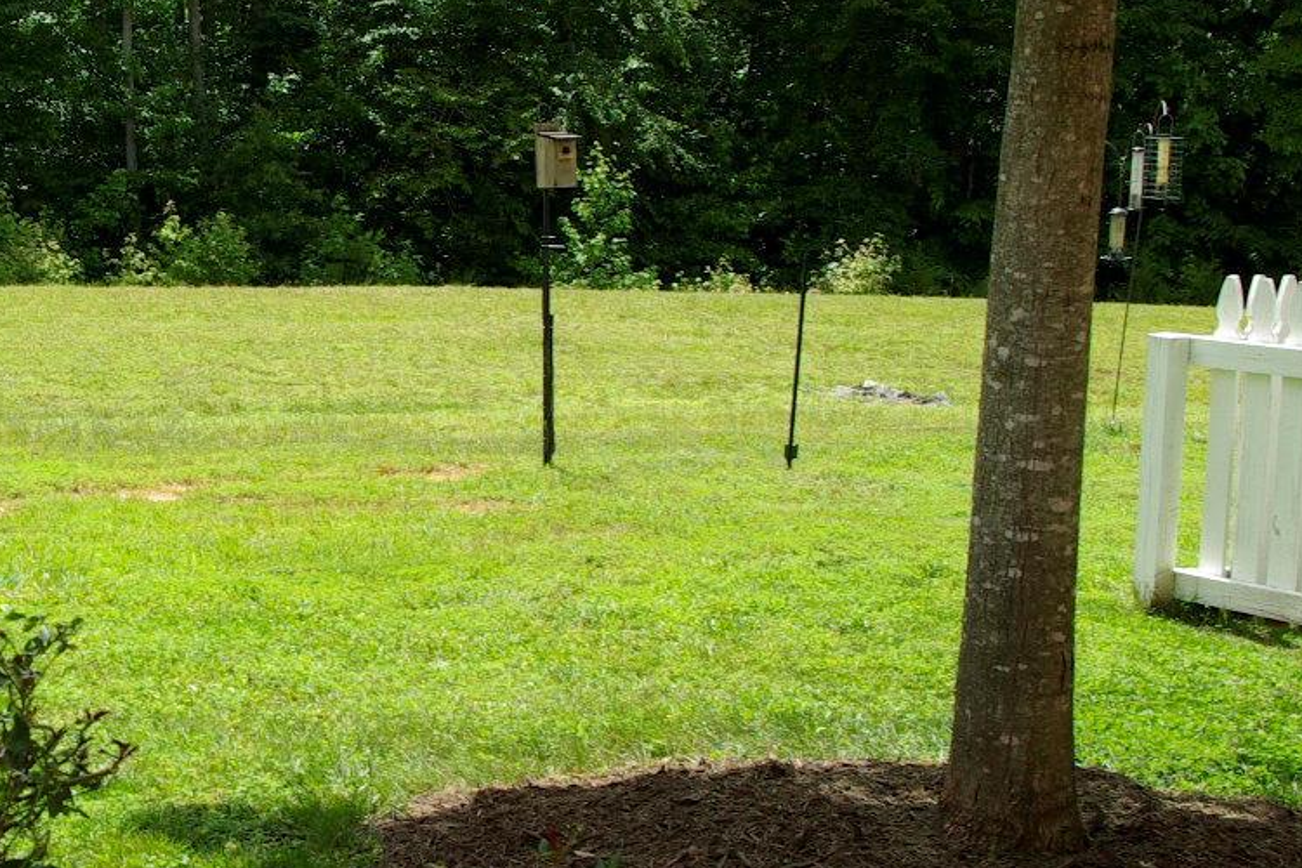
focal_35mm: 73
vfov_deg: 18.7
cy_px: 378
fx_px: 2640
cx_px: 155
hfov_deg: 26.8
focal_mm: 20
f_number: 6.7
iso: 100
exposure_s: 1/125
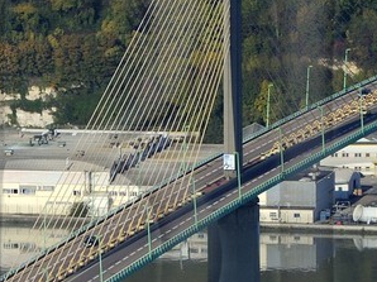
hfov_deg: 3.5
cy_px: 163
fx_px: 6181
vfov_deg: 2.6
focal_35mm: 568
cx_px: 248
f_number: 11
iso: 400
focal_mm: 110
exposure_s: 1/800
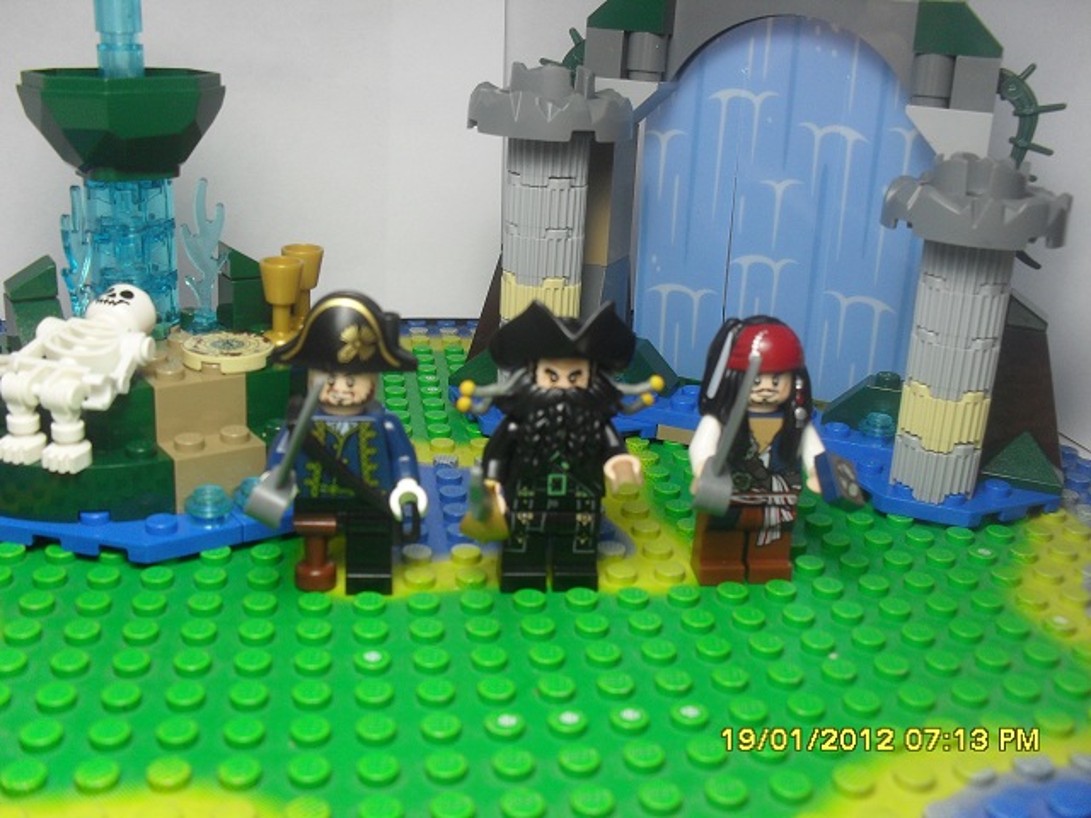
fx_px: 1103
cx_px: 546
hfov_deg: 52.6
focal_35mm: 35
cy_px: 409
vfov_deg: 40.7
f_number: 3.2
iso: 100
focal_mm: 6.3
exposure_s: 1/125
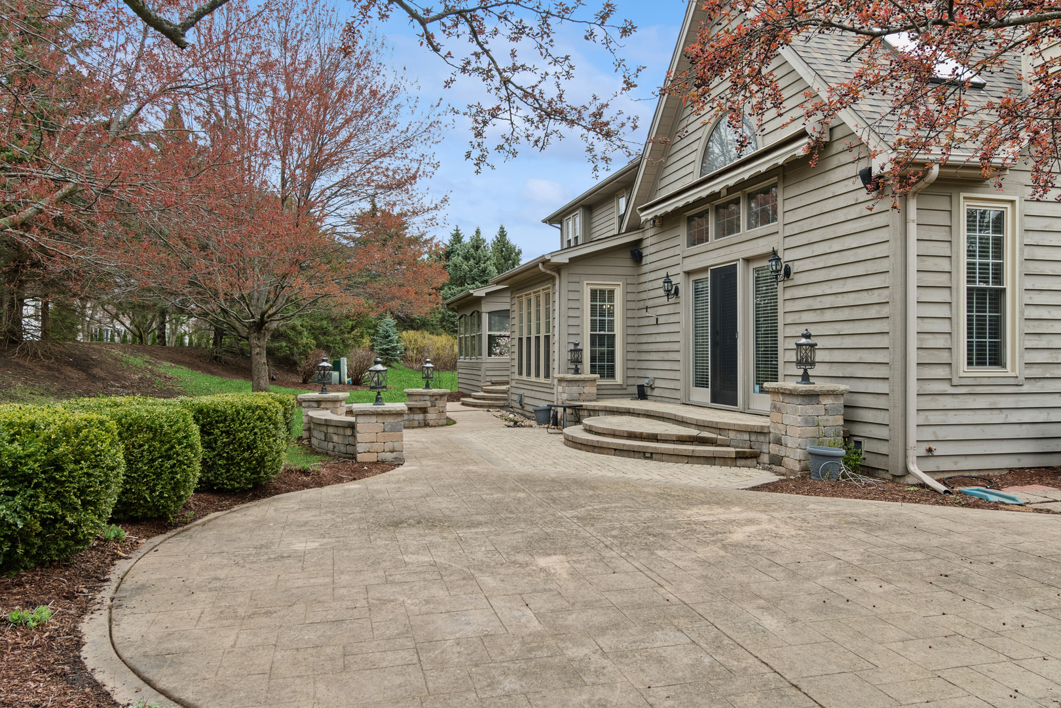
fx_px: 751
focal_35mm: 26
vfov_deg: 50.4
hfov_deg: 70.4
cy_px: 354
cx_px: 530
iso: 320
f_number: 8
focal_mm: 17
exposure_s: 1/125
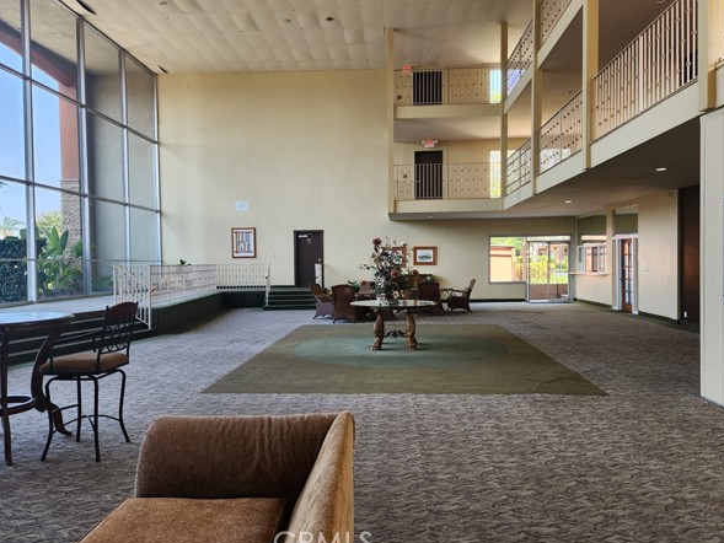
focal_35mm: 25
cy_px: 265
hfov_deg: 69.4
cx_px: 374
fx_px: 523
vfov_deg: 54.9
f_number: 1.8
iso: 80
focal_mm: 5.4
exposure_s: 1/180
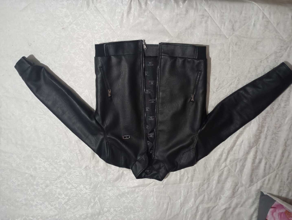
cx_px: 146
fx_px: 237
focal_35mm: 28
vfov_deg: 49.9
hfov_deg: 63.4
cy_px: 110
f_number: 1.8
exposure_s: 1/20
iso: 1653
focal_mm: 4.27
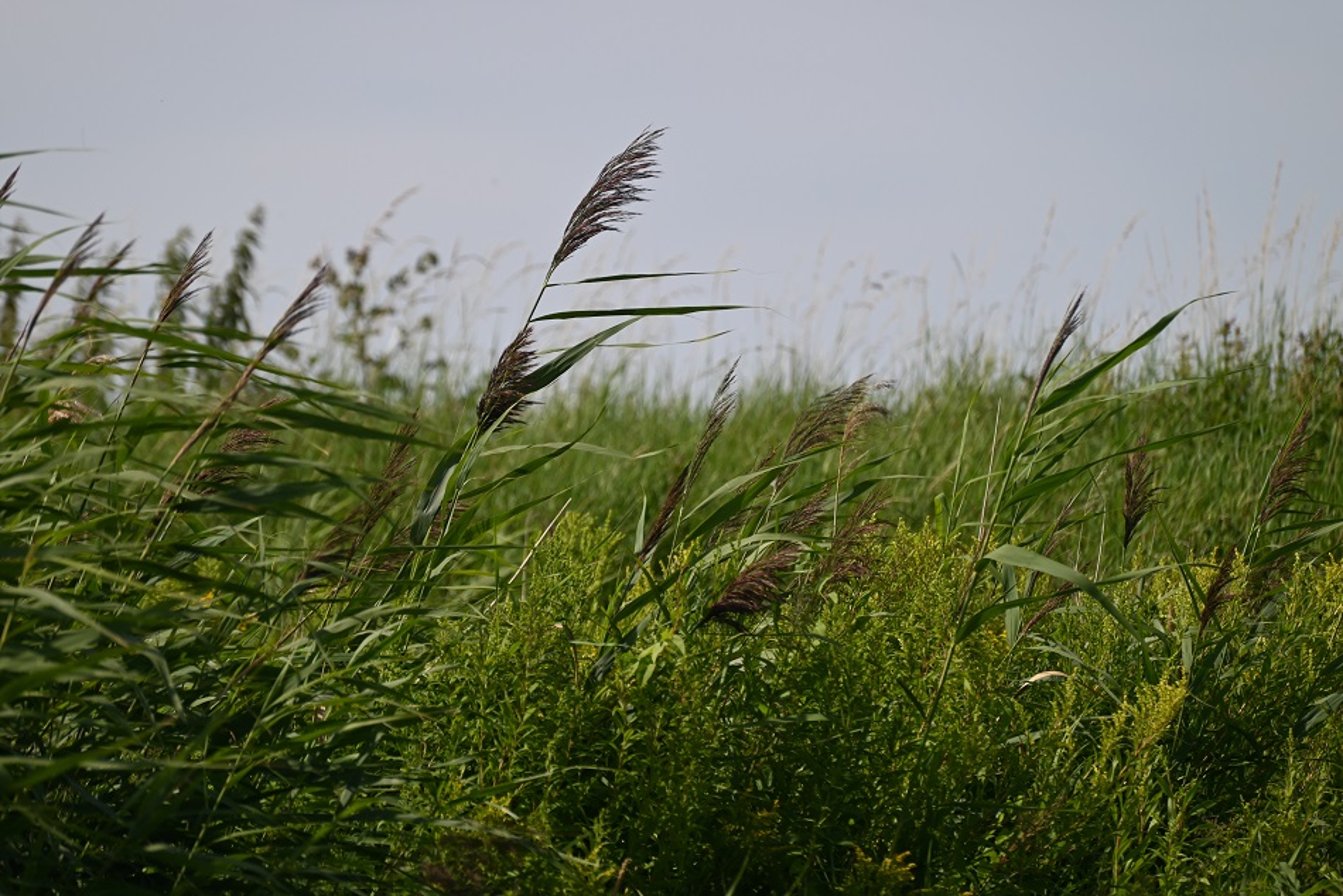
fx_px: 11194
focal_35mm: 300
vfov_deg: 4.6
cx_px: 672
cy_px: 448
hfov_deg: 6.9
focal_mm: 300
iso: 160
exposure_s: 1/1000
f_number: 5.6
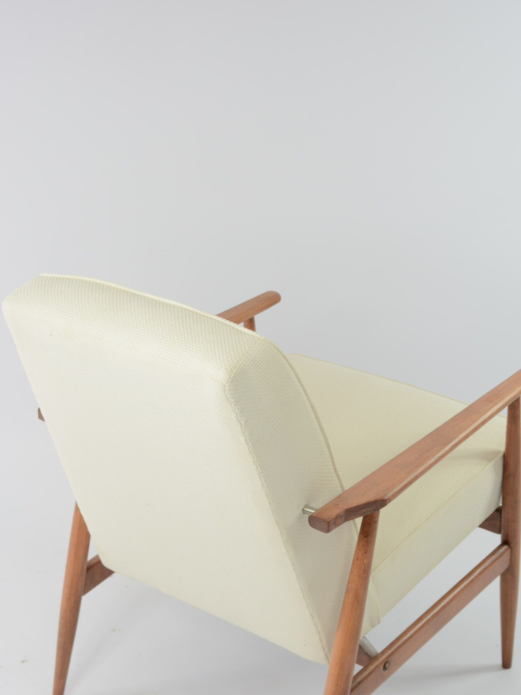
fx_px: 1304
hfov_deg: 22.6
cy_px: 469
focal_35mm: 65
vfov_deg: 29.6
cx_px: 281
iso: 360
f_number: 5.6
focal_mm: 32
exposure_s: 1/125
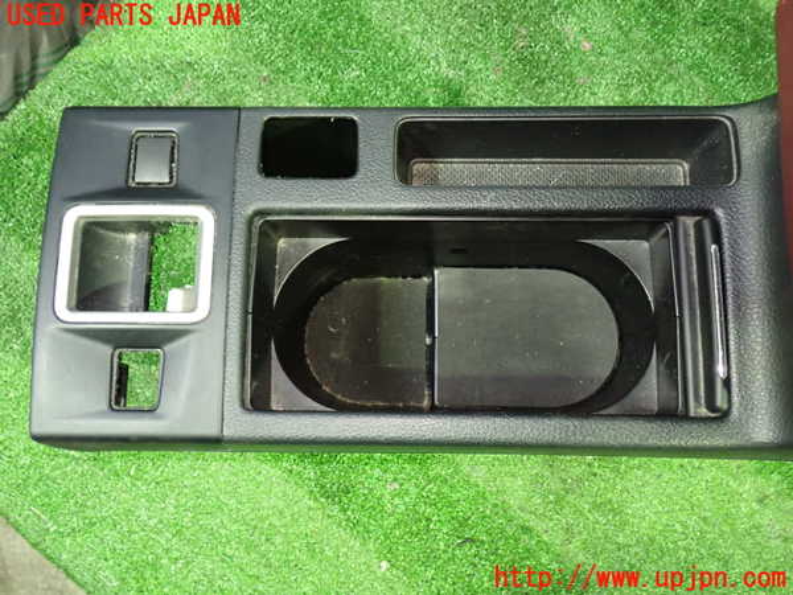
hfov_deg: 60.0
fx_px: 687
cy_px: 298
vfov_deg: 46.8
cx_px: 396
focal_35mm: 30
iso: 800
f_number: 2.3
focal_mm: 5.4
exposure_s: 1/25
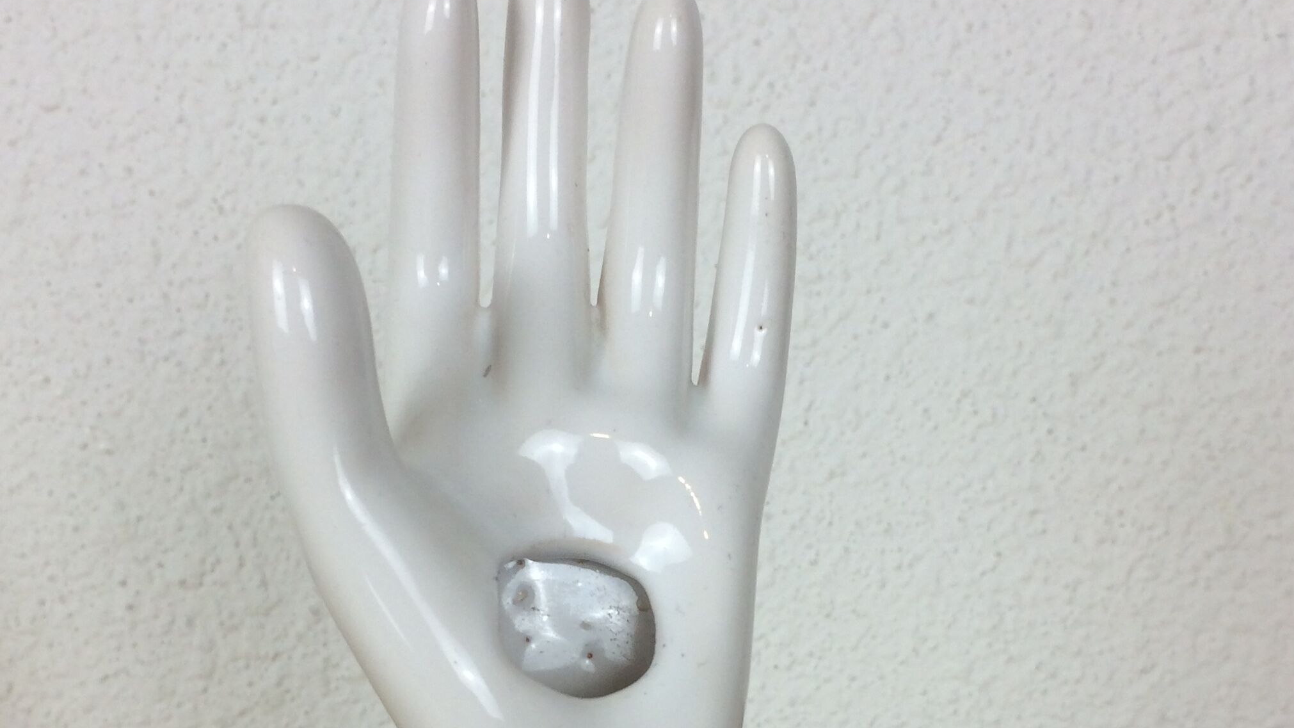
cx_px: 619
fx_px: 1750
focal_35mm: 51
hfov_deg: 40.6
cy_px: 657
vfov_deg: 22.9
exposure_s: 1/100
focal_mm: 4.15
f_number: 2.2
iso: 50
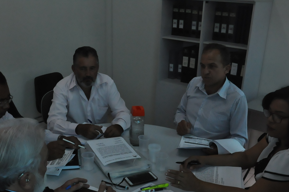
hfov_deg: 48.5
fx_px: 321
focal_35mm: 40
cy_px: 142
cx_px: 139
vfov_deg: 32.7
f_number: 9
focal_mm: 18
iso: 2000
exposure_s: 1/320
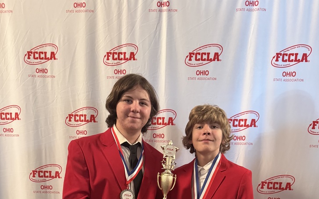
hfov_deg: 54.0
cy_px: 225
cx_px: 168
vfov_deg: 31.0
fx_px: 313
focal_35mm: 36
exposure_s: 1/30
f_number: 1.78
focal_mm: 6.76
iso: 800
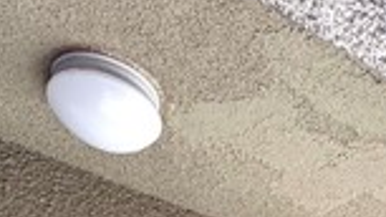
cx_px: 383
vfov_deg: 12.8
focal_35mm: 64
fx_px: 655
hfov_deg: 30.6
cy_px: 565
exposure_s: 1/770
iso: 40
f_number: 2.2
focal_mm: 2.22
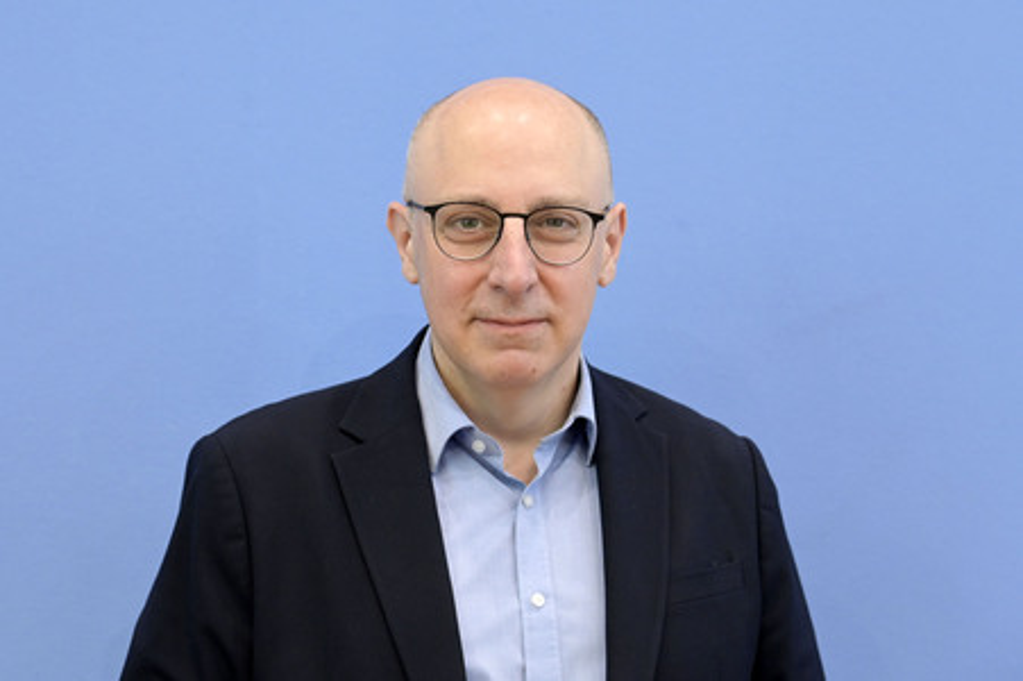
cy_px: 340
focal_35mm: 85
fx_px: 2414
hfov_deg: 23.9
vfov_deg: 16.0
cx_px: 512
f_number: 4.5
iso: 4000
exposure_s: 1/400
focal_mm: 85
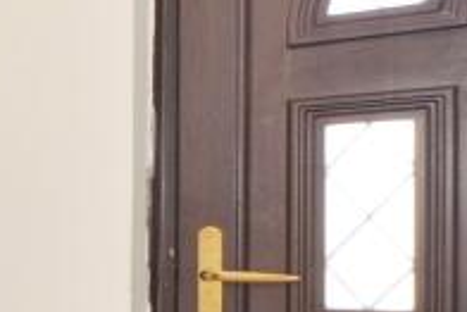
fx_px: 883
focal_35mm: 68
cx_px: -674
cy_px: 221
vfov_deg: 19.9
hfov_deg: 14.9
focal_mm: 13
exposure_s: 1/15
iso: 320
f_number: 10
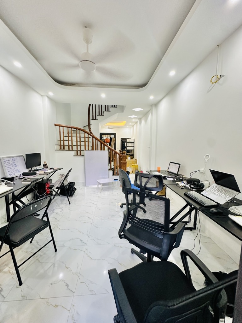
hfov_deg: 85.7
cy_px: 162
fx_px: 130
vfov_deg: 102.1
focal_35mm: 14
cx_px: 121
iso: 160
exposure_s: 1/50
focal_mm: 2.22
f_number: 2.2
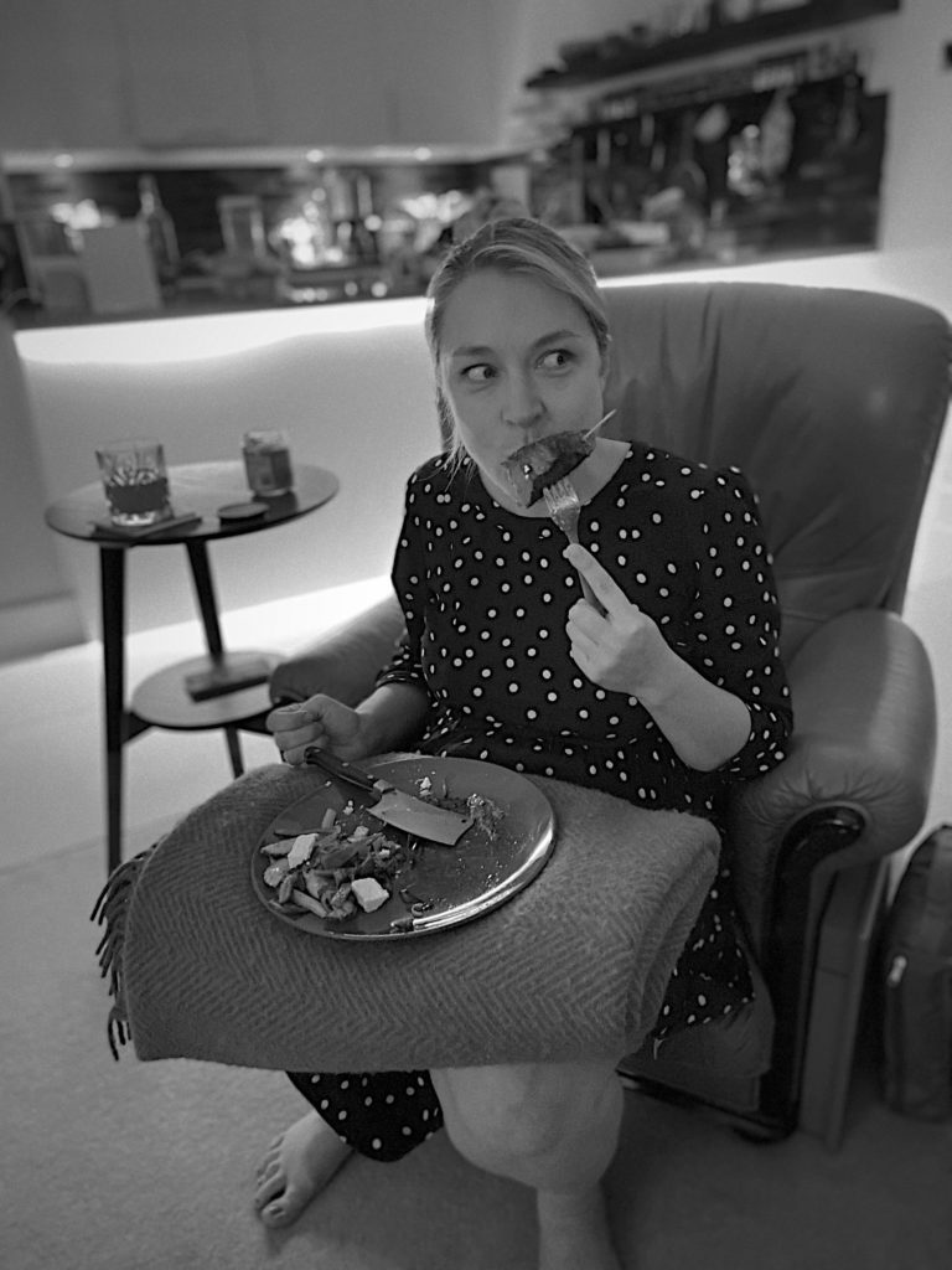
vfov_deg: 67.3
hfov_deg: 53.1
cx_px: 476
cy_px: 635
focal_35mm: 26
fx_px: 953
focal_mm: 4.25
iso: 1000
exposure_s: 1/19
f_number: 1.8
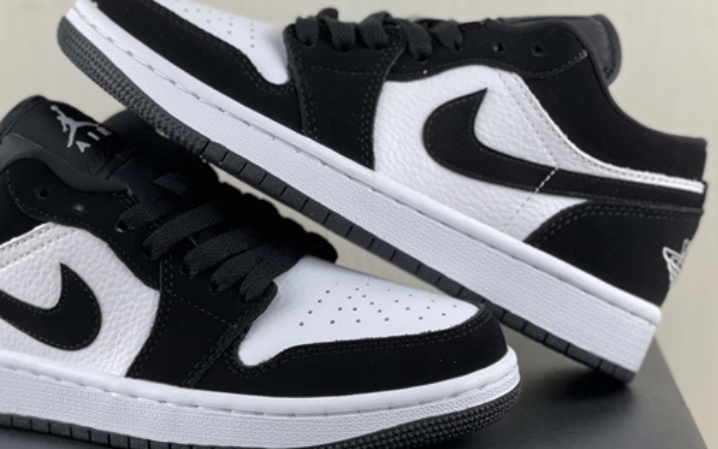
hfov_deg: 21.0
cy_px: 236
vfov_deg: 13.2
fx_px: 1937
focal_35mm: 99
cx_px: 268
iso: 125
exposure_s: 1/100
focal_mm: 7.5
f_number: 2.2
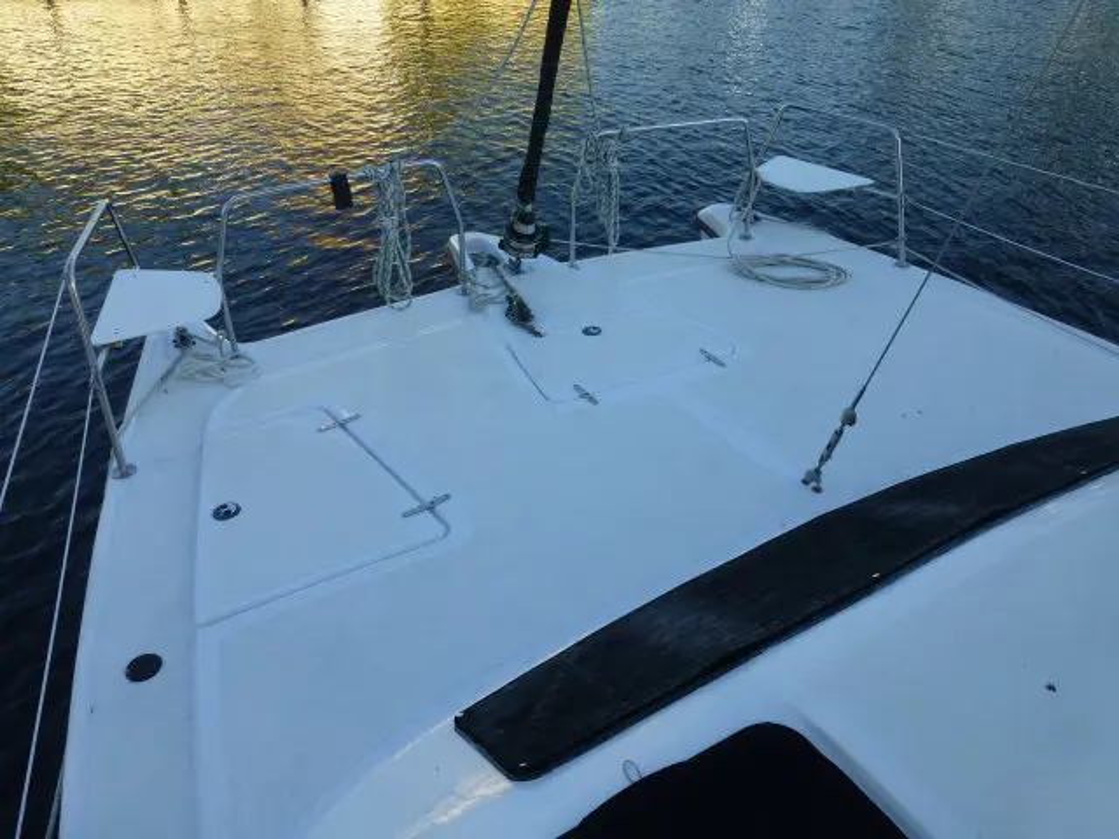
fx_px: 776
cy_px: 420
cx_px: 560
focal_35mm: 24
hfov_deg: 71.6
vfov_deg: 56.8
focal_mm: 4.3
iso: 100
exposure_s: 1/320
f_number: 4
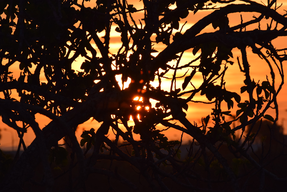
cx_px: 144
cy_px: 96
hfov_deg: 5.7
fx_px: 2872
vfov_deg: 3.8
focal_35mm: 360
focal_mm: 240
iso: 100
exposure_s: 1/200
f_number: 10
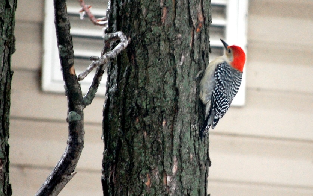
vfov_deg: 2.2
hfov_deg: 3.6
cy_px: 62
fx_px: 4998
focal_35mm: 586
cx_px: 236
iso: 800
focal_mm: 200
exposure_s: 1/125
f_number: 5.6
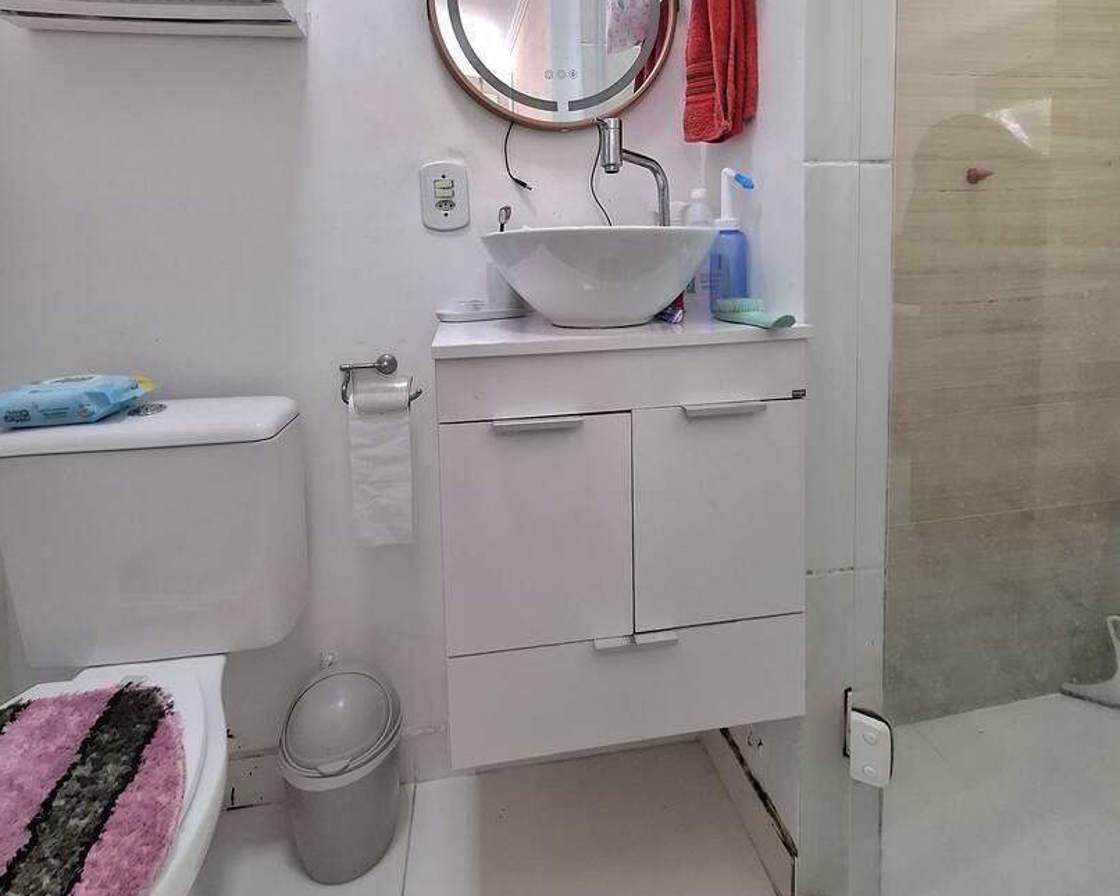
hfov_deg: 89.6
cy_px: 307
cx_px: 560
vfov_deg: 74.9
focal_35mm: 17
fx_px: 564
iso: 80
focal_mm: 1.74
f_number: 2.2
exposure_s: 1/40
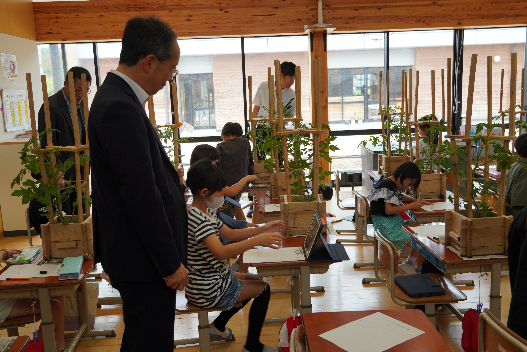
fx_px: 505
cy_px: 176
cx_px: 264
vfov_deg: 38.4
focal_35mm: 34
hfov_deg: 55.1
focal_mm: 23
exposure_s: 1/60
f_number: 4
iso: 125
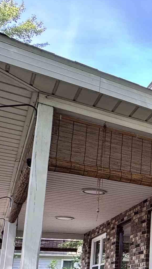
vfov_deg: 41.9
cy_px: 229
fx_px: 330
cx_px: 325
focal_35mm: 46
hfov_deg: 16.9
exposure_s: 1/99
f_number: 2.2
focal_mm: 2.22
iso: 100
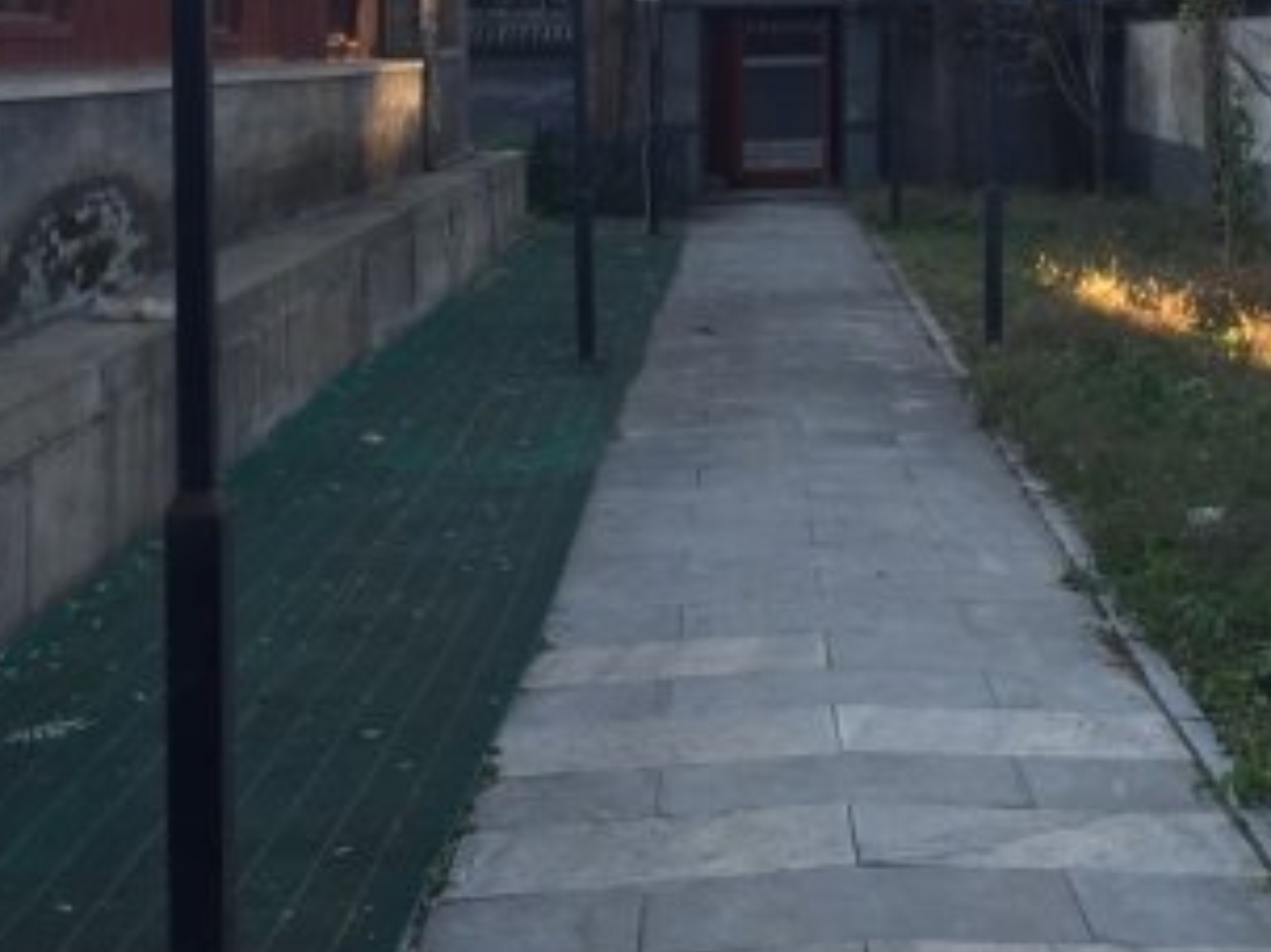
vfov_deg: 21.7
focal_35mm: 66
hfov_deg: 29.2
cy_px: 78
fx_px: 2422
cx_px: 847
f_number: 2.2
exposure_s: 1/100
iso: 40
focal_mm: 4.15
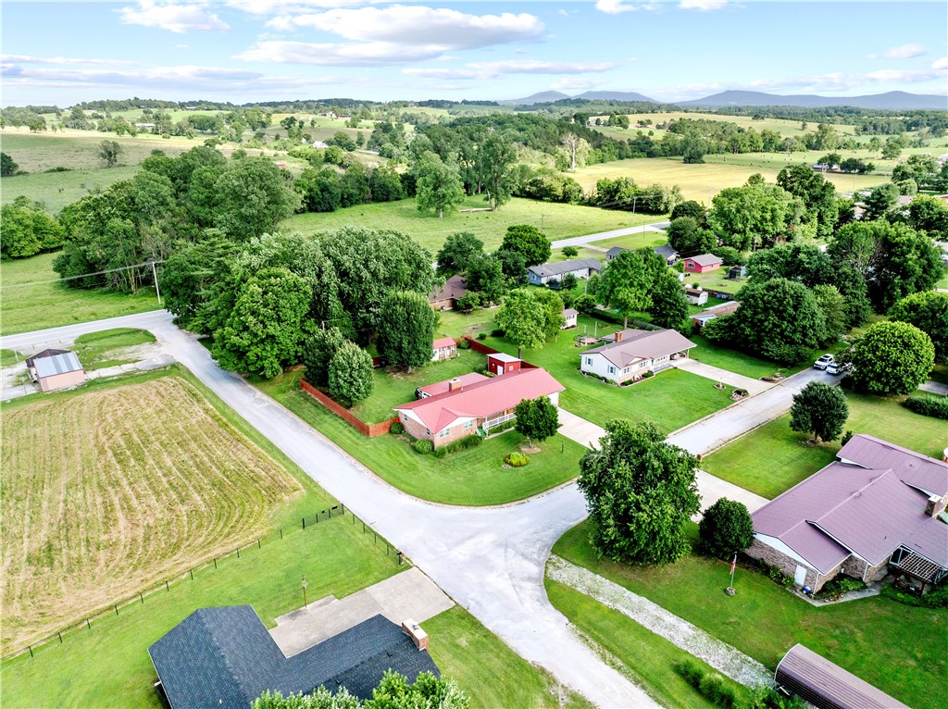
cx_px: 474
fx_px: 657
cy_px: 354
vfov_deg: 56.7
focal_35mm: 24
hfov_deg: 71.6
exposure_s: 1/2500
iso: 240
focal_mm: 12.29
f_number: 2.8
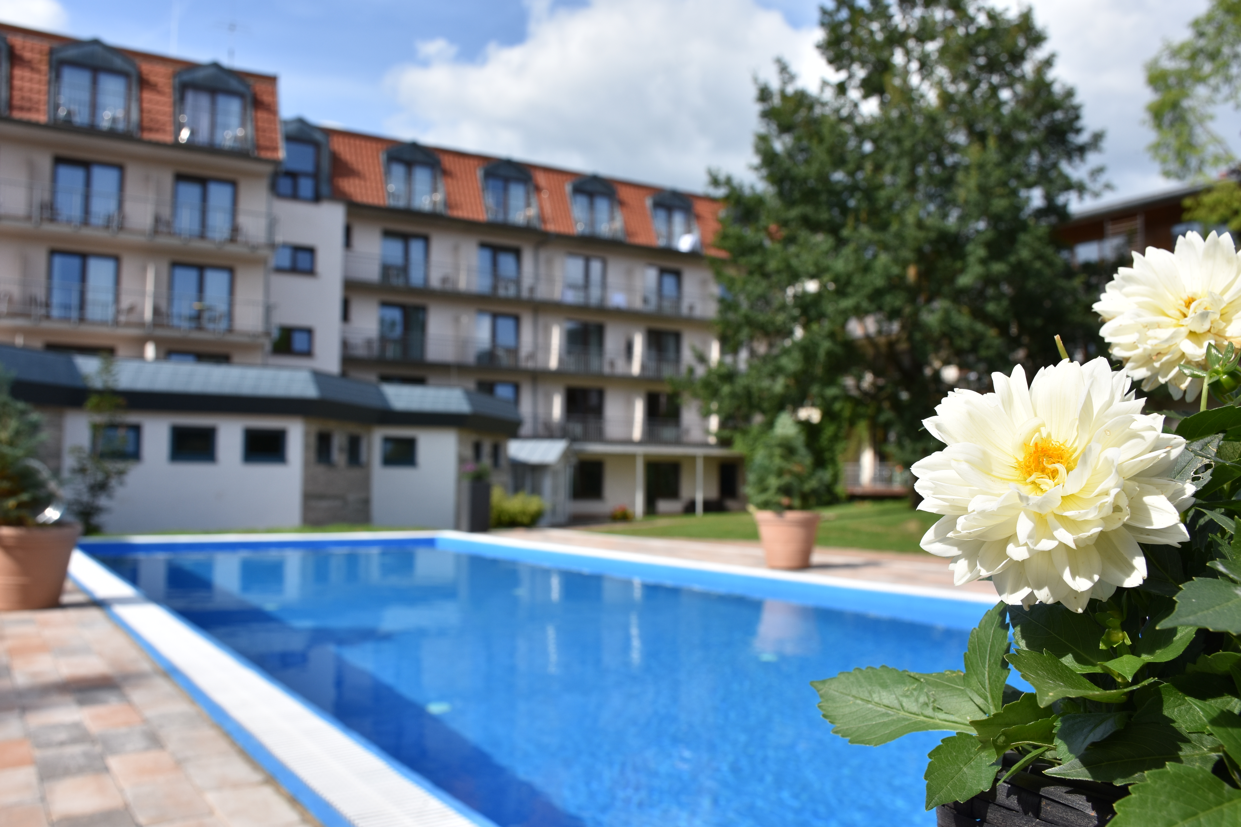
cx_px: 620
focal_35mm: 30
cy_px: 414
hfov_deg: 61.9
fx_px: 1034
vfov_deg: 43.6
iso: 180
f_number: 8
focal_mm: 20
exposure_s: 1/500
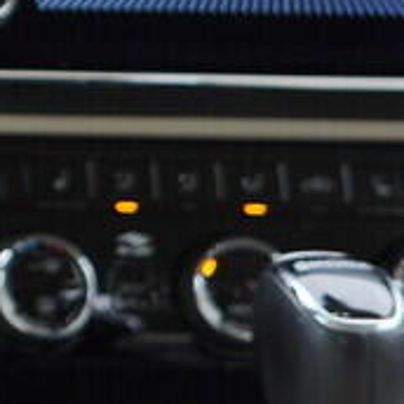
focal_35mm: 182
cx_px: -761
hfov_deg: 8.3
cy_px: -245
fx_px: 2403
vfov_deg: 9.3
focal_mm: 24
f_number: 2.8
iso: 160
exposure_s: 1/40
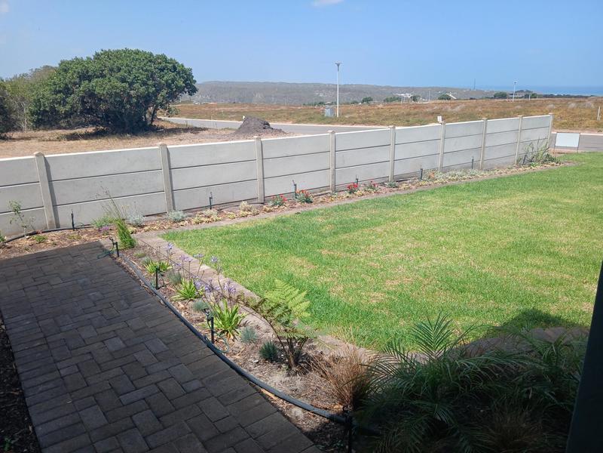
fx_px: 453
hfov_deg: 67.3
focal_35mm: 26
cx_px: 302
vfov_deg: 53.1
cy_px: 226
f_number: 1.8
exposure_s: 1/522
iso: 20
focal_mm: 3.98
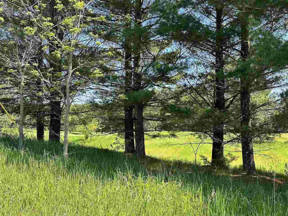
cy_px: 108
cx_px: 144
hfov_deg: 39.7
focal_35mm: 48
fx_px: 399
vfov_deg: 30.3
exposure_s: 1/843
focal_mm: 6.86
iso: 64
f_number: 1.78
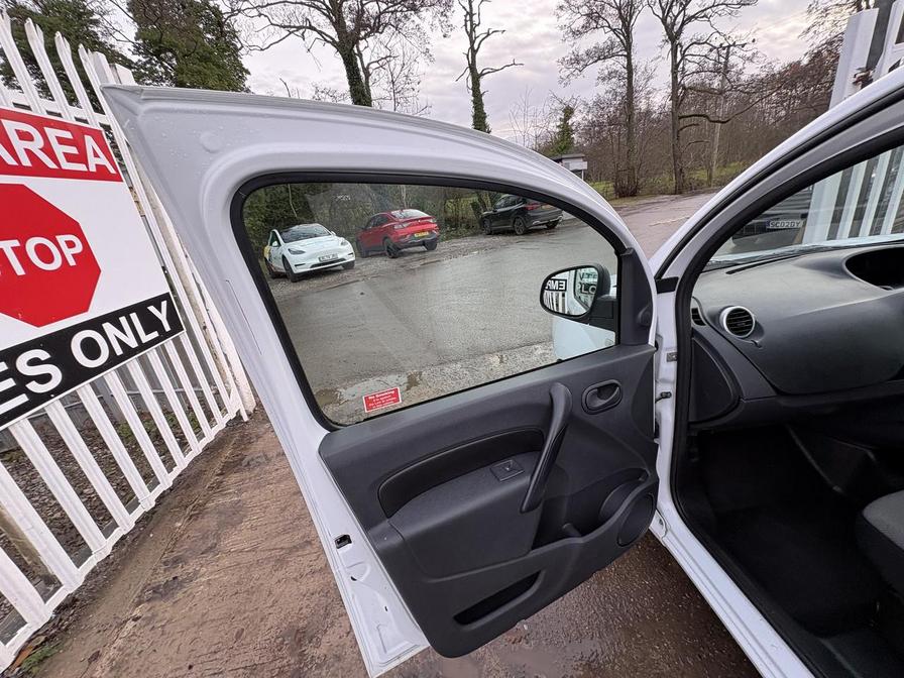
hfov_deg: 102.1
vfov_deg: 85.7
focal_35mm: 14
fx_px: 366
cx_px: 452
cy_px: 339
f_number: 2.2
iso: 50
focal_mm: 2.22
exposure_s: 1/99
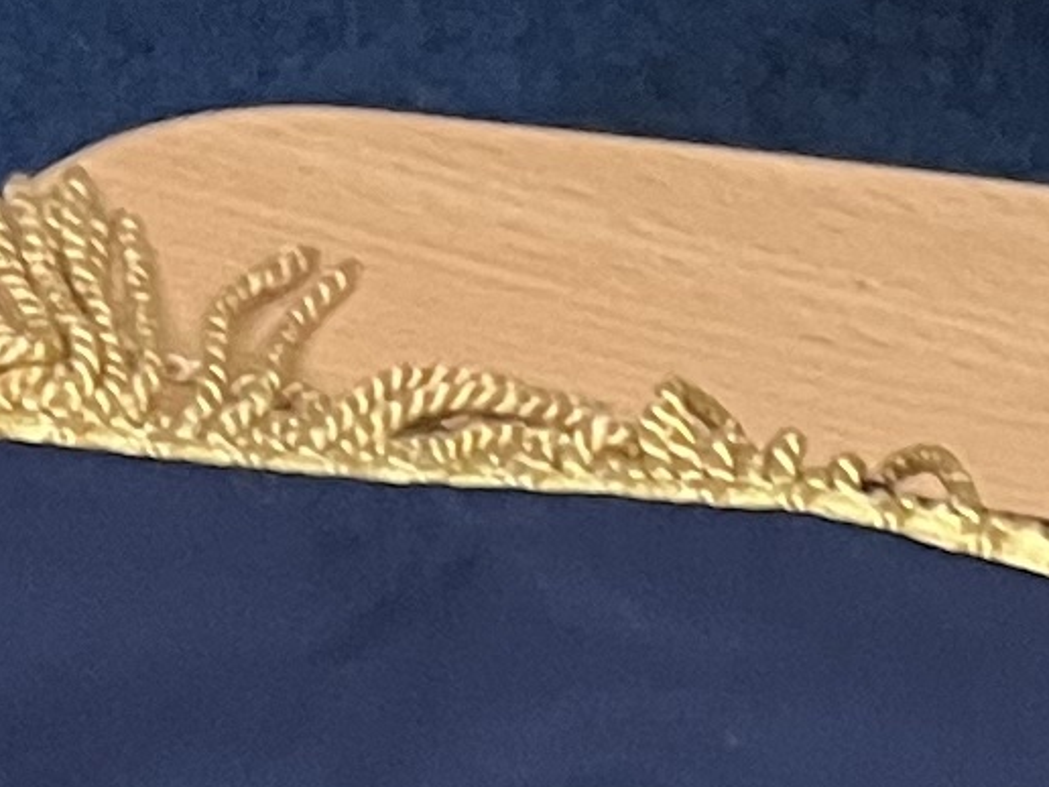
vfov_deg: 6.2
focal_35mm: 203
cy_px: 3046
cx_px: 2173
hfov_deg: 9.1
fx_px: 6152
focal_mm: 5.1
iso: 160
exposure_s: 1/50
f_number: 1.6
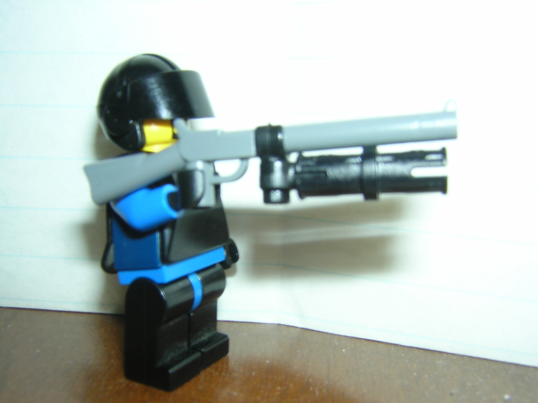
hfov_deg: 51.4
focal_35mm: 36
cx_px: 269
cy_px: 202
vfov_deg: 39.7
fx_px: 560
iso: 100
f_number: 5.2
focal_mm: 4.7
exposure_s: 1/60.1
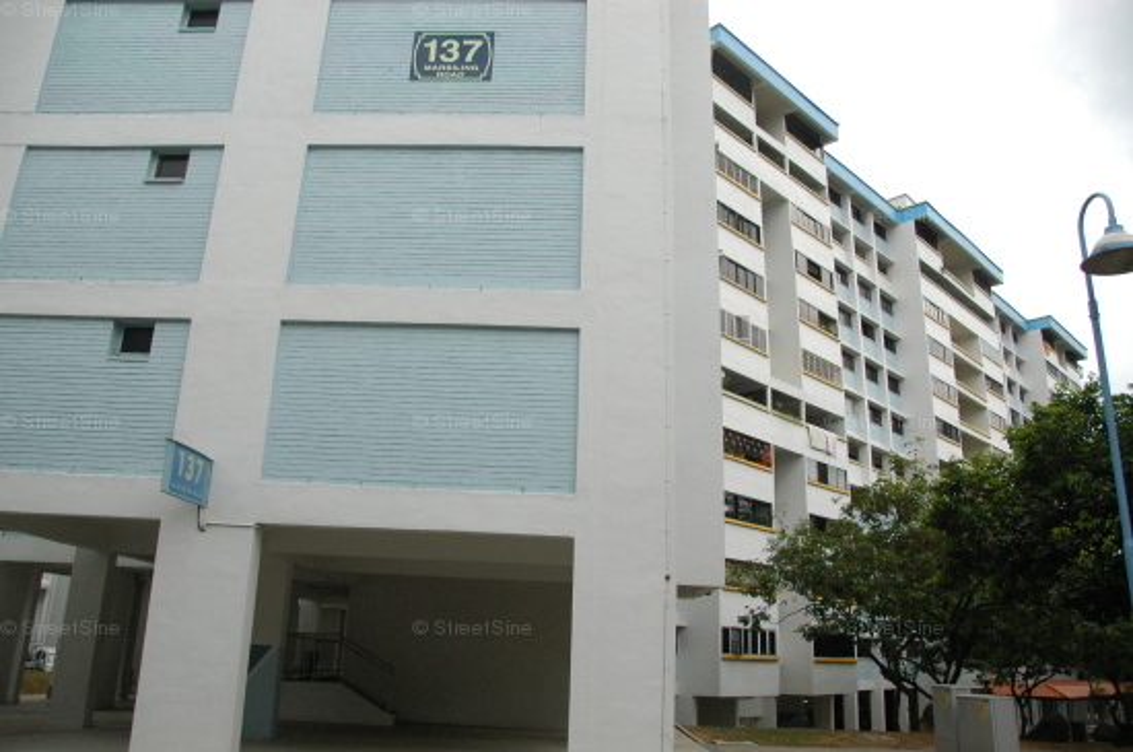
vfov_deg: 47.8
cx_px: 566
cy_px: 376
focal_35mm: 27
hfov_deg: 67.5
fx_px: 848
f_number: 4
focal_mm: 18
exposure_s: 1/1600
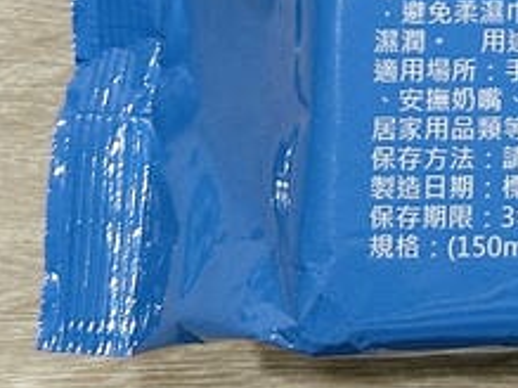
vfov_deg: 5.4
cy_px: -591
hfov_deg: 7.3
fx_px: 3933
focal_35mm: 263
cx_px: 941
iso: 80
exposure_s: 1/60
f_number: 1.78
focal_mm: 6.86
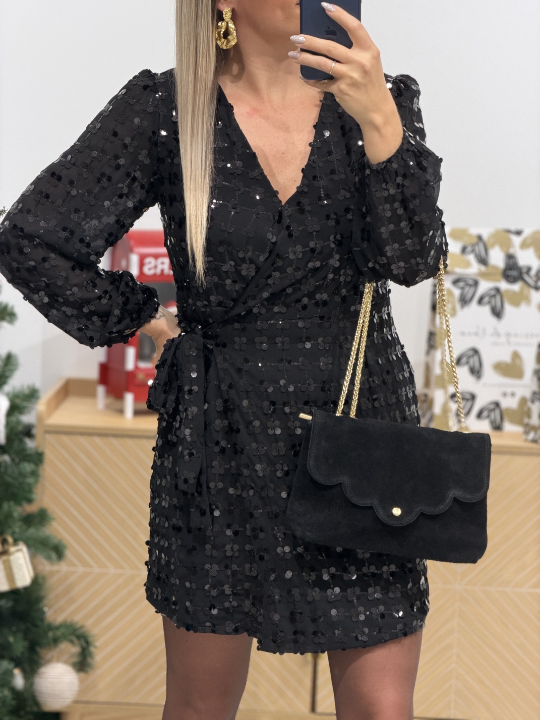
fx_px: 2080
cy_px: 360
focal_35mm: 100
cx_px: 270
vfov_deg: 19.6
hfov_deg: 14.8
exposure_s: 1/100
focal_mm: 16.89
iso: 200
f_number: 2.8
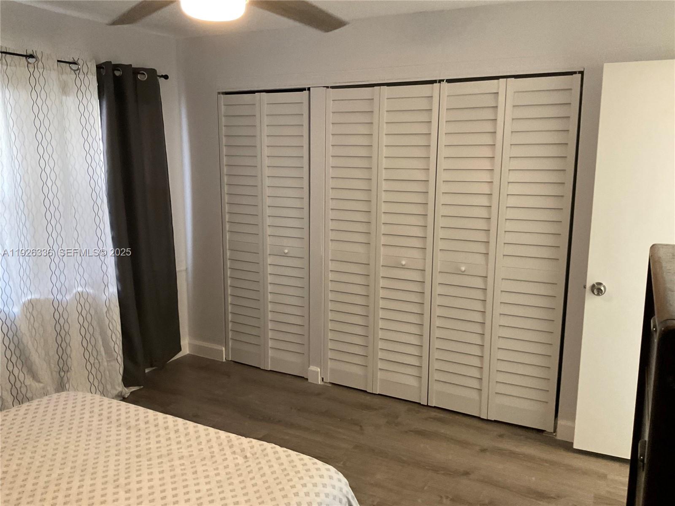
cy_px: 253
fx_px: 565
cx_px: 338
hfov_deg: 61.7
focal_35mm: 29
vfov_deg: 48.2
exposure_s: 1/60
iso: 250
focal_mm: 3
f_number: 1.8
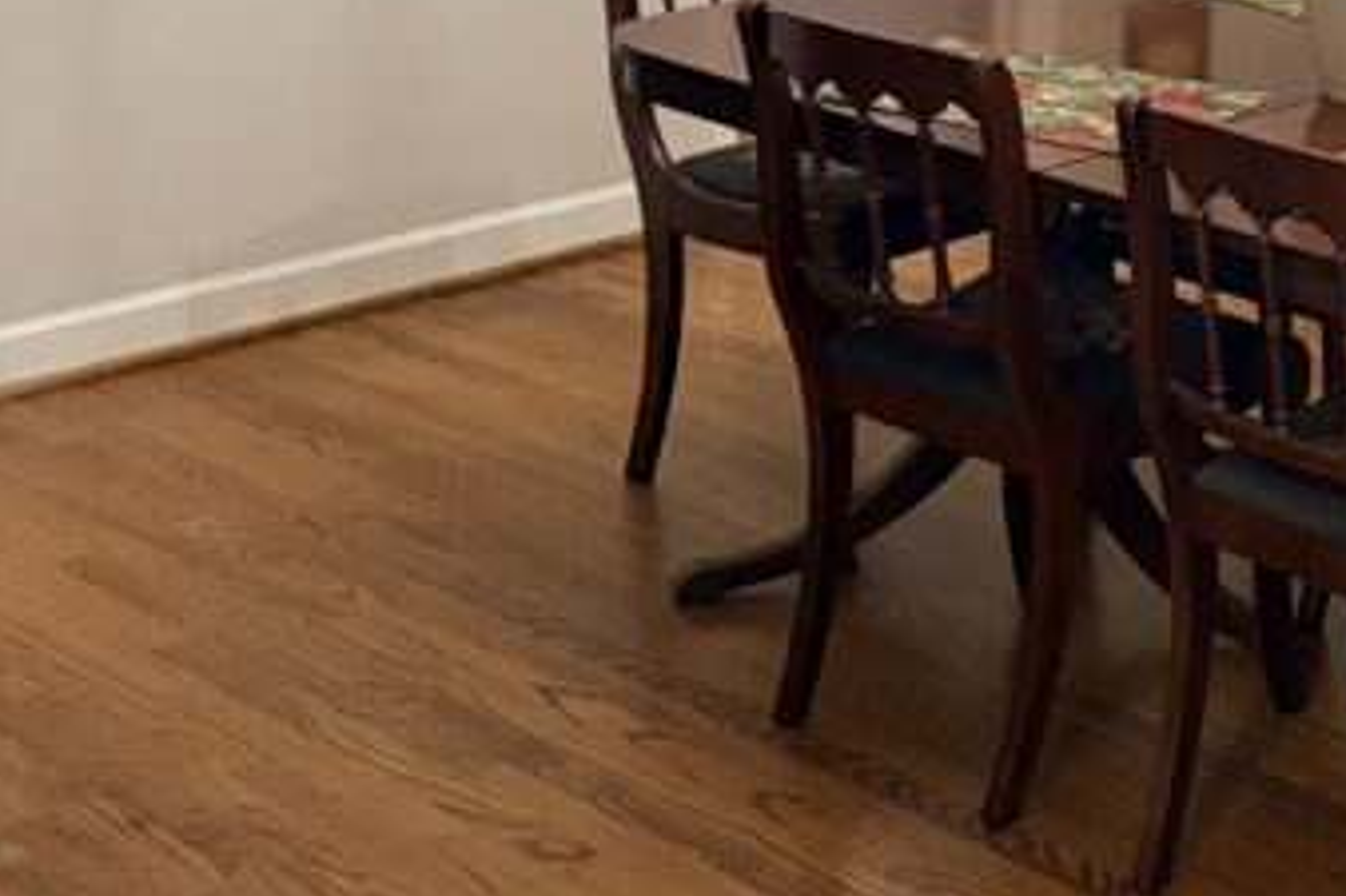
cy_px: -68
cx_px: 1266
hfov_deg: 29.8
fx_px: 2392
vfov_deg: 20.3
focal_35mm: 64
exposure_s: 1/60
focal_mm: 5.96
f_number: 1.6
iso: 320
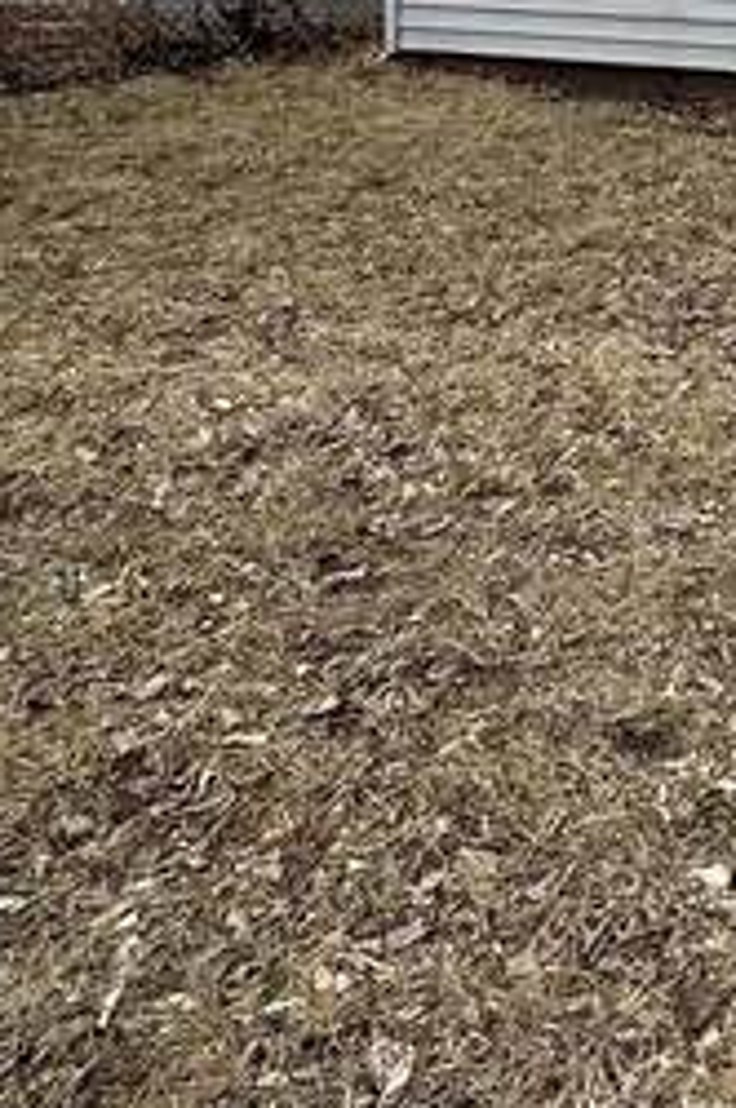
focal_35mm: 56
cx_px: 1219
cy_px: -75
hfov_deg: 19.6
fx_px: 1722
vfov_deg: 32.0
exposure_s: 1/418
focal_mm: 2.22
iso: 40
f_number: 2.2
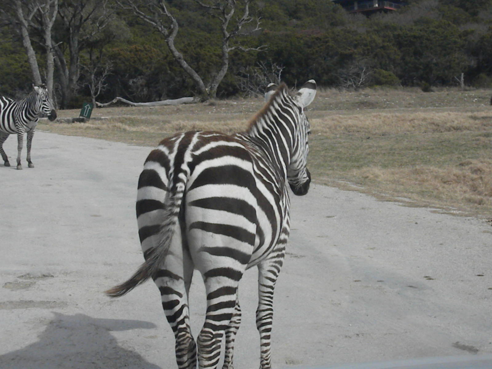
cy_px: 184
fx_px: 1208
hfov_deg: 23.0
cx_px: 246
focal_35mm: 85
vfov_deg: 17.4
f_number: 14
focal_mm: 15
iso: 640
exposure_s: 1/367
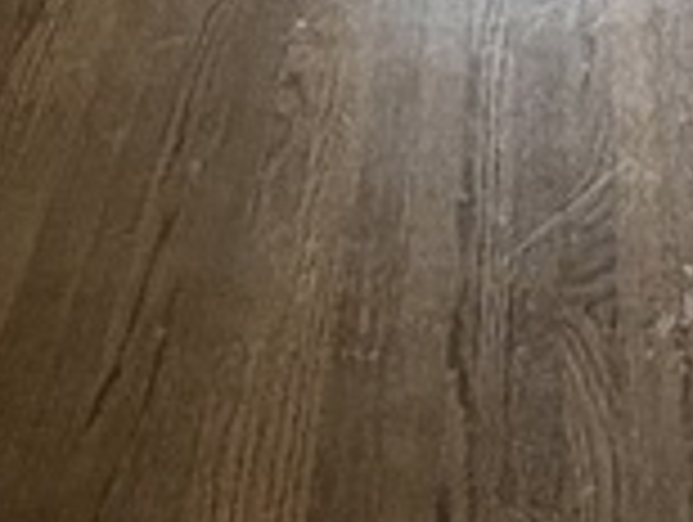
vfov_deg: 13.0
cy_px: -554
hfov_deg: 20.0
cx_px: 346
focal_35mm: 98
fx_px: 1965
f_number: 2.2
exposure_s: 1/42
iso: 1000
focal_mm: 2.22
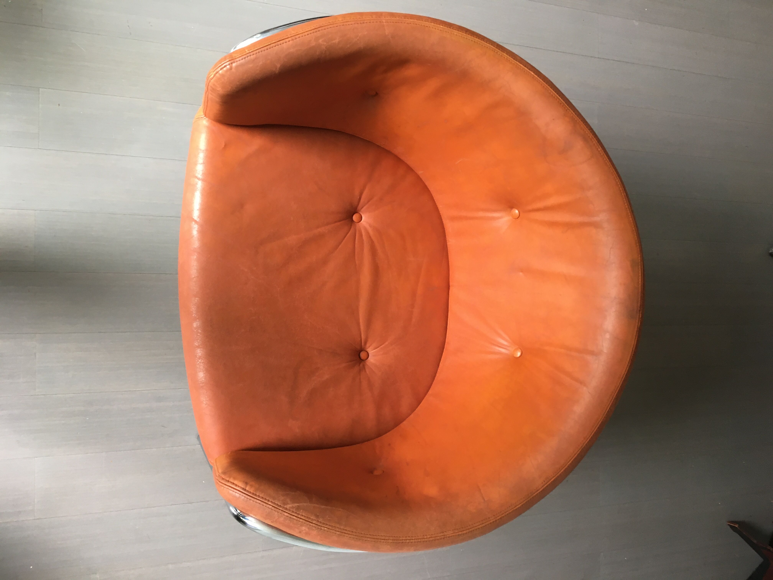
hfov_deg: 61.7
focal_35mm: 29
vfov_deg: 48.2
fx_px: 648
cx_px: 386
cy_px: 290
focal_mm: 4.15
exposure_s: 1/33
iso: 100
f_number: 2.2
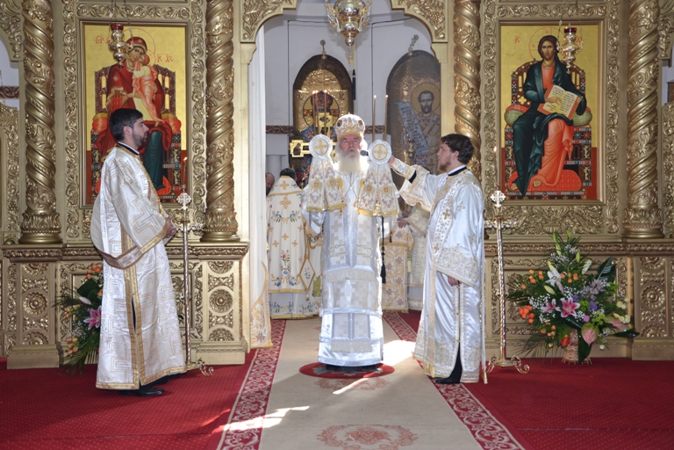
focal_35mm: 45
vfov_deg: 29.9
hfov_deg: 43.6
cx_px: 337
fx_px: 842
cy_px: 225
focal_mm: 30
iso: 400
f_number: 4.2
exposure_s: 1/80
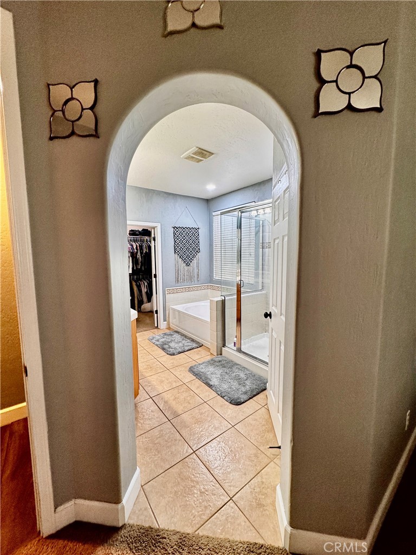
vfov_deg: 102.1
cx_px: 208
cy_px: 278
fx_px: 224
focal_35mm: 14
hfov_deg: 85.7
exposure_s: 1/60
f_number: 2.2
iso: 250
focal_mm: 2.22
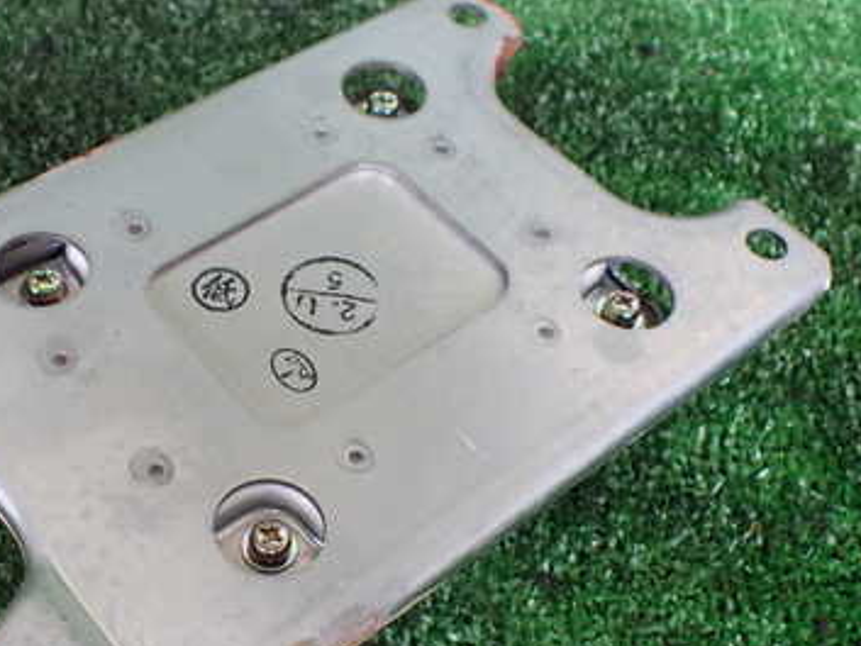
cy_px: 390
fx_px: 1269
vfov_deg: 28.5
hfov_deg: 37.0
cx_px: 271
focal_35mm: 51
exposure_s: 1/60
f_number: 2.3
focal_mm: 5.4
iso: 800
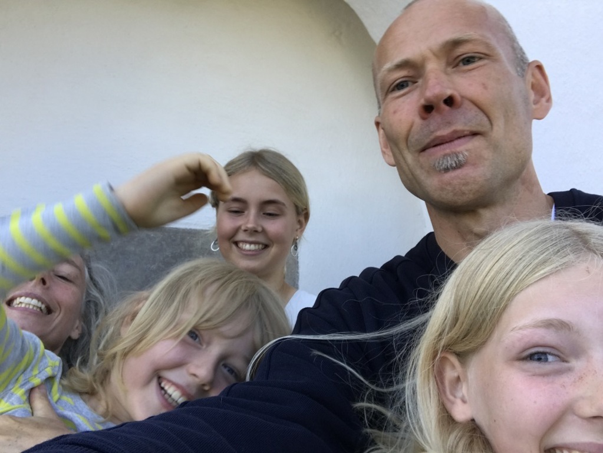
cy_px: 226
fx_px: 558
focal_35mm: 32
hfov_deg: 56.8
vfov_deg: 44.2
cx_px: 302
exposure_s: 1/166
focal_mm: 2.87
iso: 25
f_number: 2.2
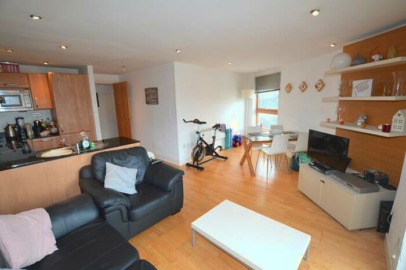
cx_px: 203
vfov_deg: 77.3
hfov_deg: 100.4
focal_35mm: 15
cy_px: 135
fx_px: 169
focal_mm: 10
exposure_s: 1/80
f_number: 4.5
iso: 400
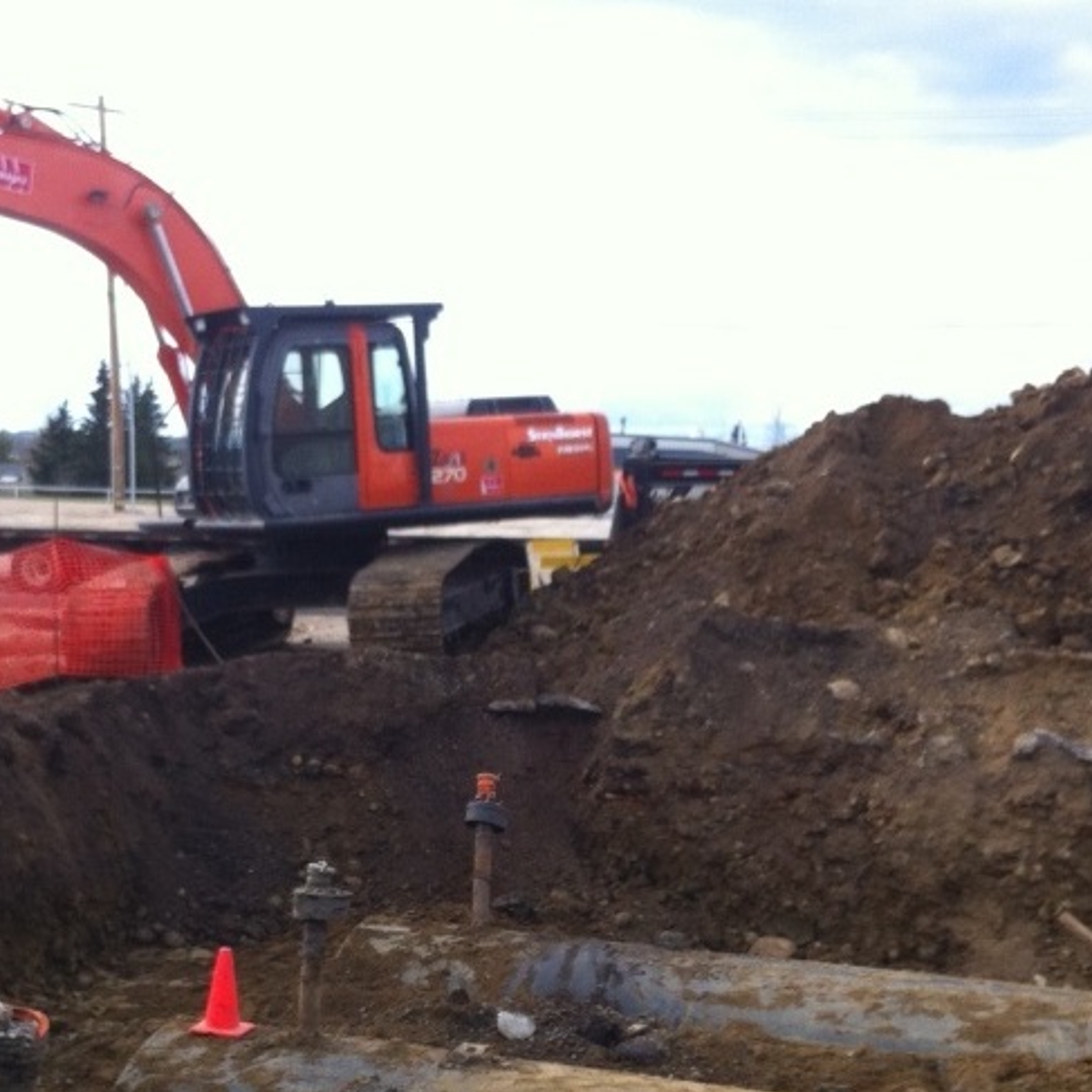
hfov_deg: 26.4
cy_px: 750
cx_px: 426
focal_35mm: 65
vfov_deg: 26.3
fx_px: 2320
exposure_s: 1/471
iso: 80
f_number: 2.8
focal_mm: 3.85
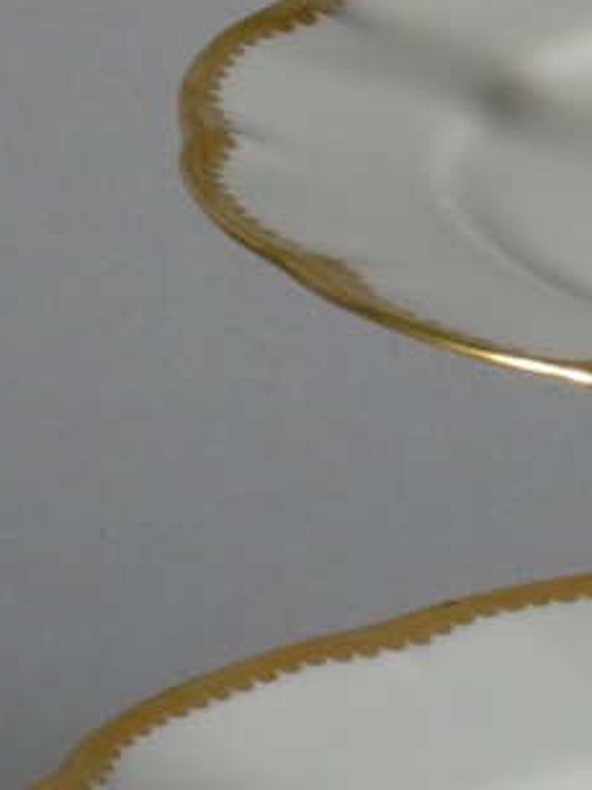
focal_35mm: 490
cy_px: -280
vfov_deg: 4.0
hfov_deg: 3.0
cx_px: 965
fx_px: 11181
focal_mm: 26.3
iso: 400
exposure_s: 1/125
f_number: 5.4
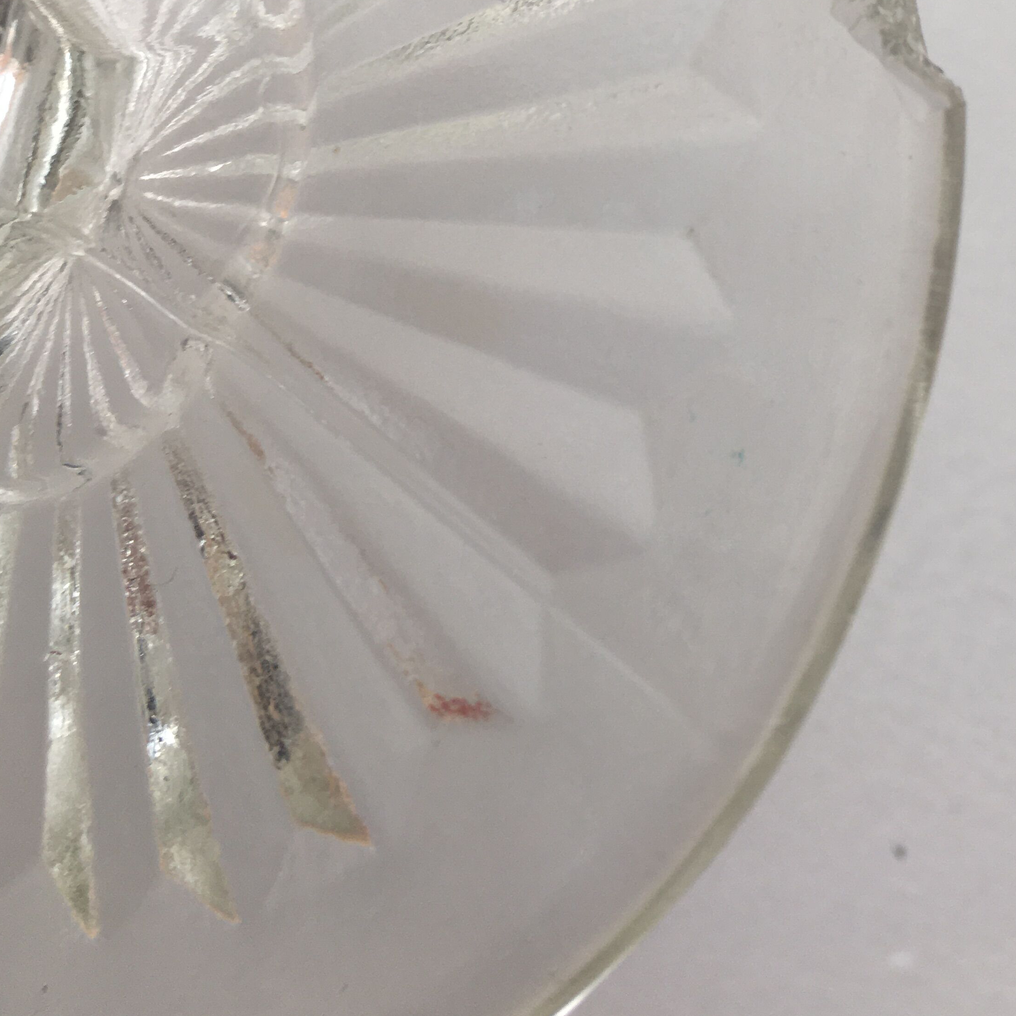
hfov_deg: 35.7
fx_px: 1561
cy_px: 97
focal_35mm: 47
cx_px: 686
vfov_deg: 34.1
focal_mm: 4.15
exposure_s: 1/50
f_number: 2.2
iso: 25
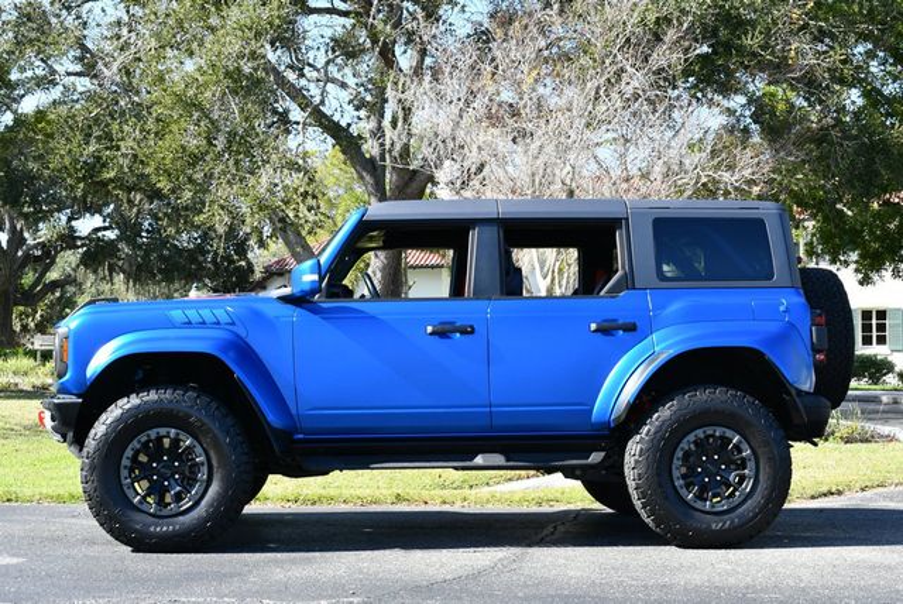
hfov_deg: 35.6
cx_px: 452
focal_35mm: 56
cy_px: 302
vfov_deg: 24.2
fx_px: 1406
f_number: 6.3
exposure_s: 1/250
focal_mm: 28
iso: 200
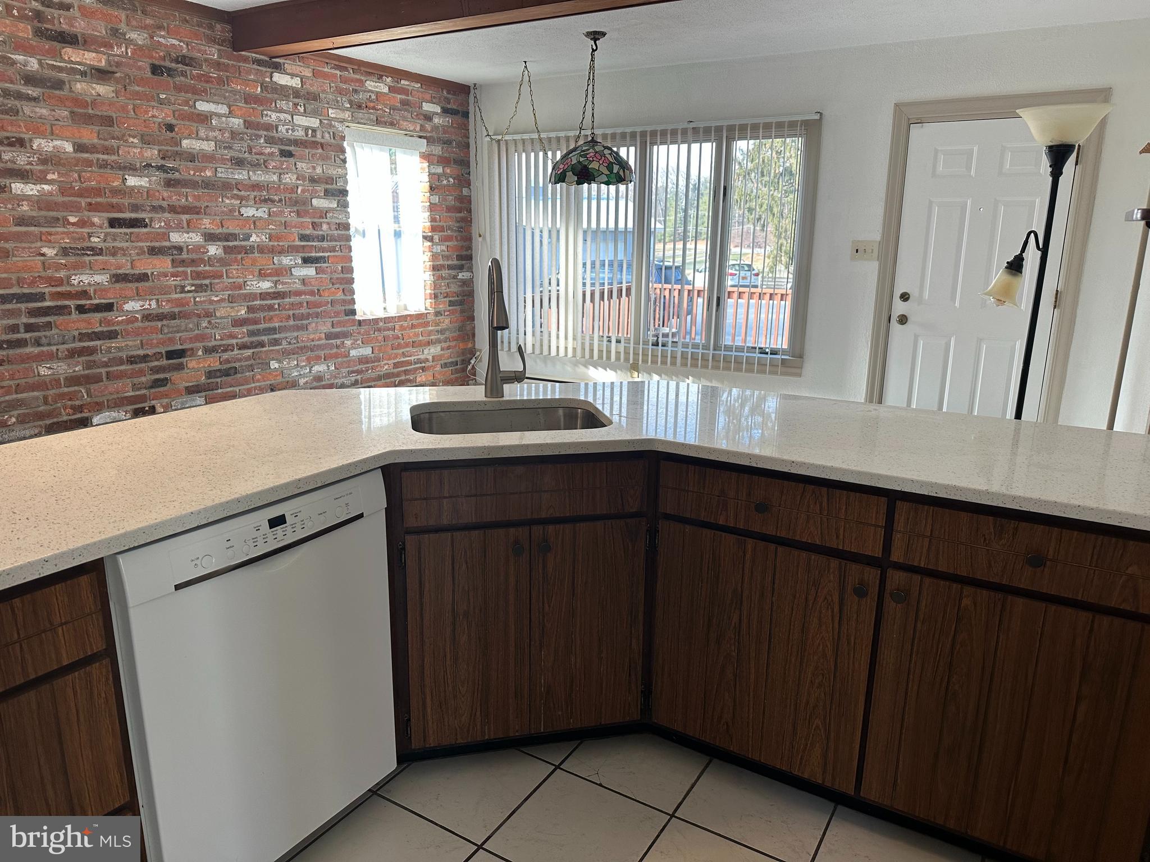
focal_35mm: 24
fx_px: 797
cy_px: 431
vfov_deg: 56.8
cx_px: 575
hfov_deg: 71.6
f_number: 1.78
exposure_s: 1/120
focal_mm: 6.86
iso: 125
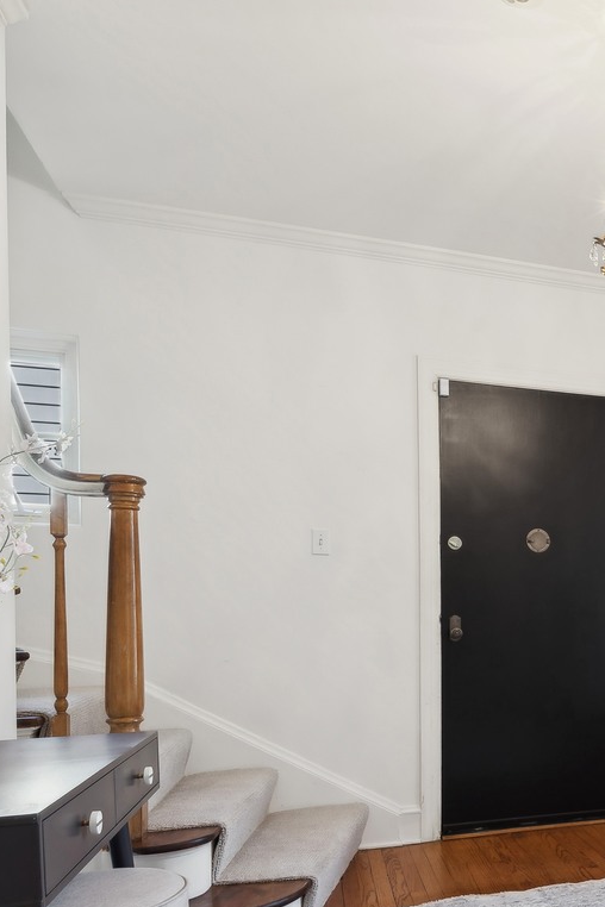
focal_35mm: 34
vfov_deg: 55.0
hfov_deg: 32.9
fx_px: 857
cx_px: 701
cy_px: 576
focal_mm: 16
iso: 200
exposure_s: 1/6
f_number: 9
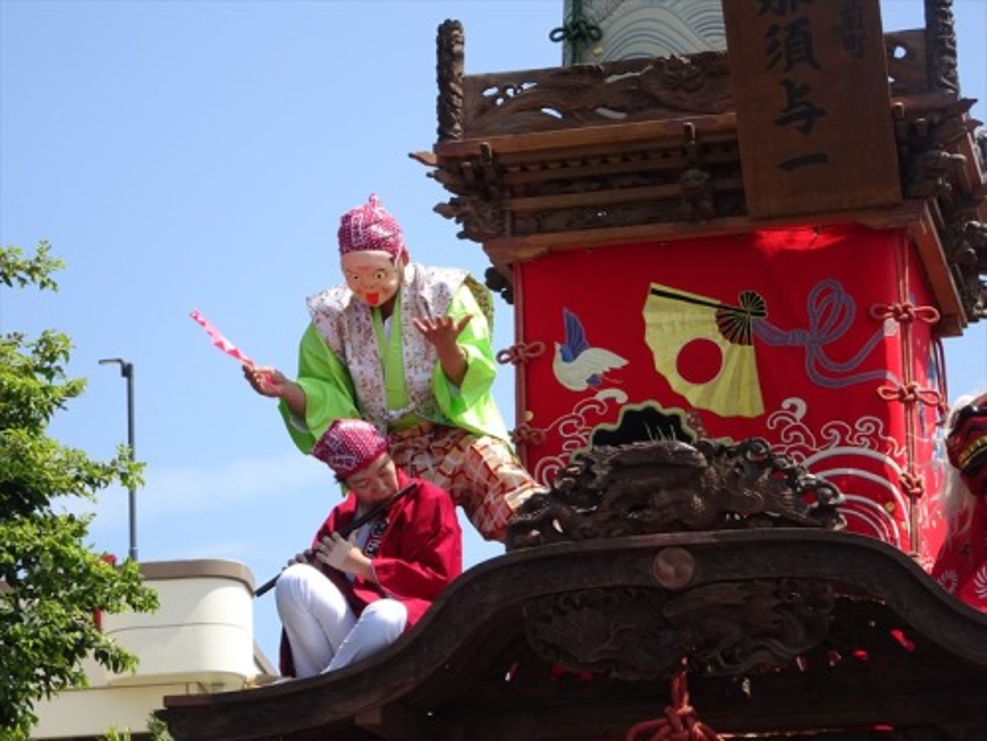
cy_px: 370
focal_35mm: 112
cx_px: 494
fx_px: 3193
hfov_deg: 17.6
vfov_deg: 13.2
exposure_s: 1/250
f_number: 5.6
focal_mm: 19.1
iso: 80
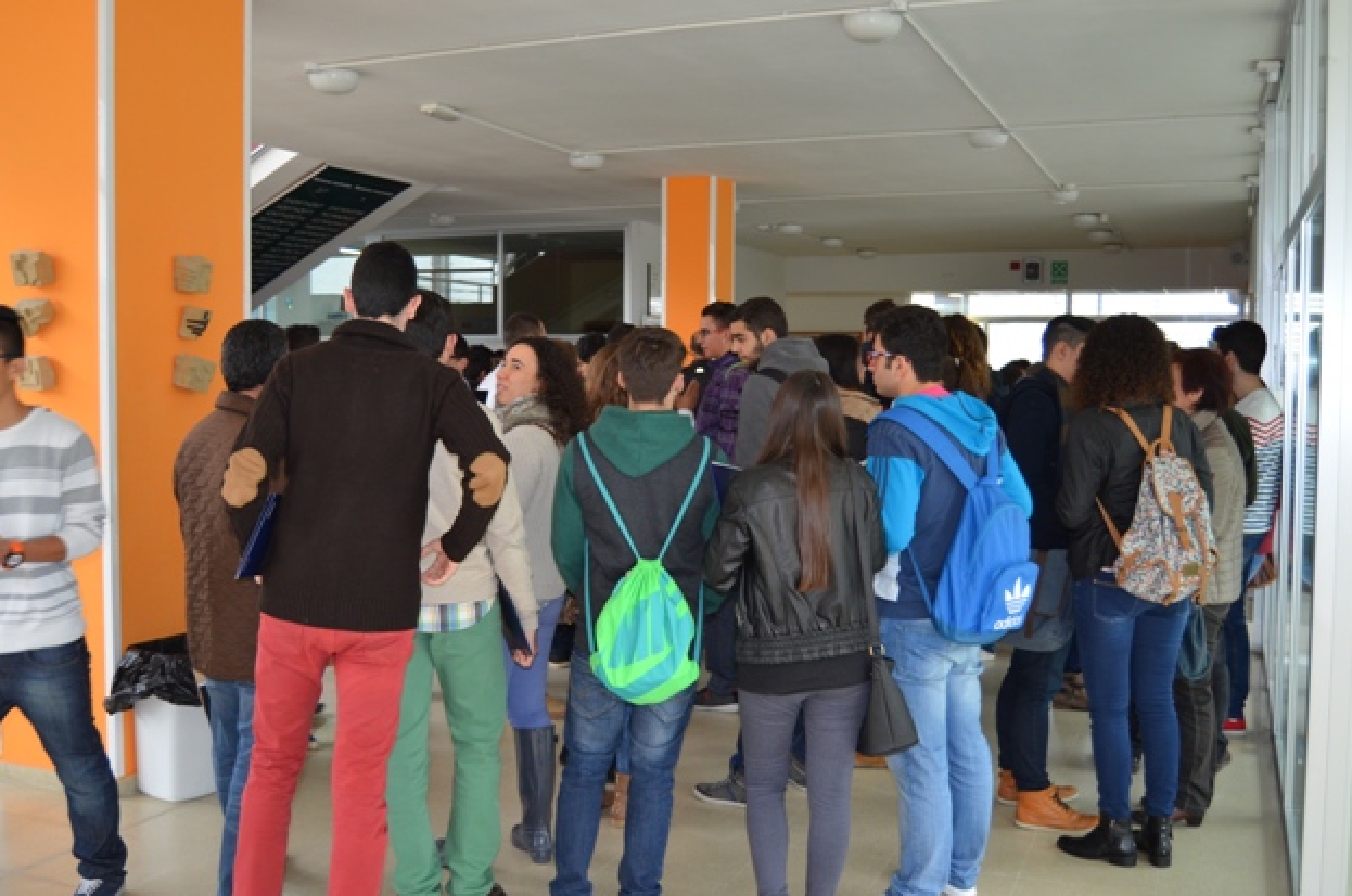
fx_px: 1387
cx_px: 673
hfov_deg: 52.0
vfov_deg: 35.8
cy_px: 443
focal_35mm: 37
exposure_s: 1/60
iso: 400
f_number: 3.8
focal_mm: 24
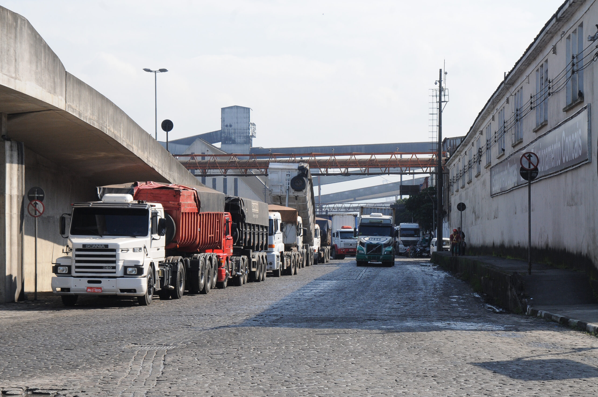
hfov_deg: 21.9
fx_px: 1543
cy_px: 198
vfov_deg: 14.7
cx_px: 299
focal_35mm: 93
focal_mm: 62
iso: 500
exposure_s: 1/400
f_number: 10
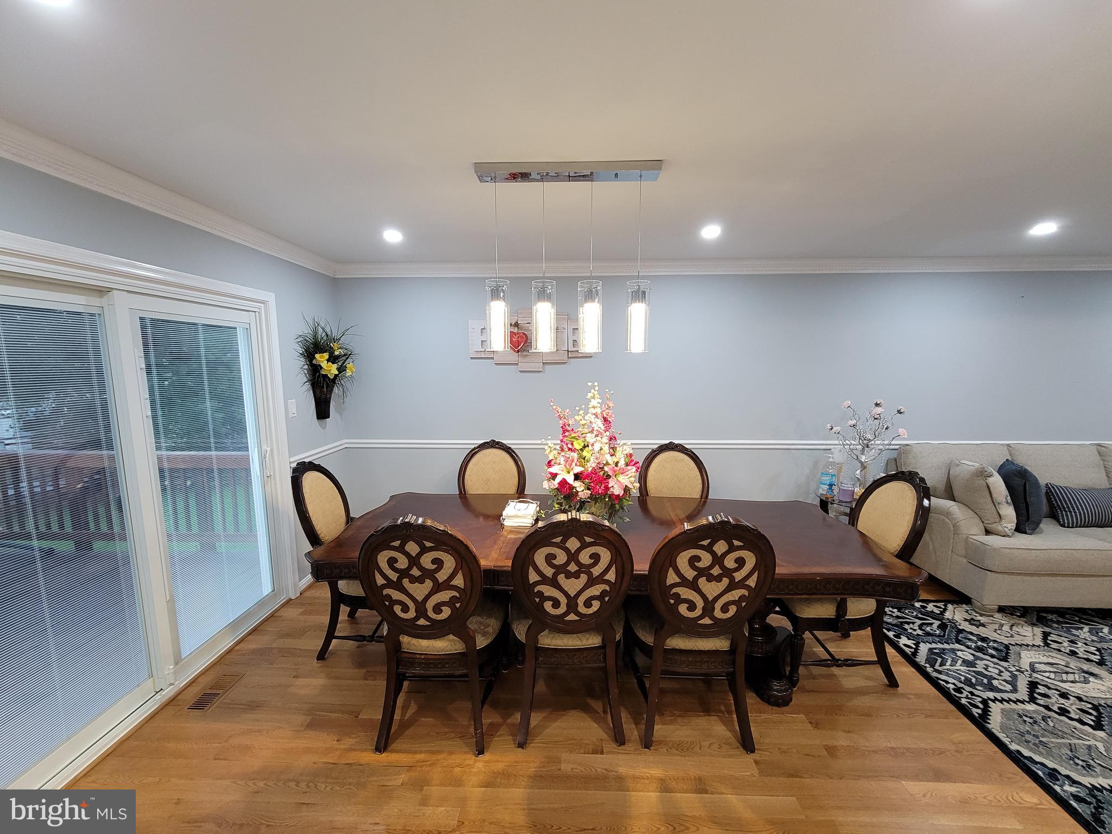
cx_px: 556
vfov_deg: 89.9
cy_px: 417
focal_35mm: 13
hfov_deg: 106.2
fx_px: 418
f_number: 2.2
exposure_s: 1/40
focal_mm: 2.2
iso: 320
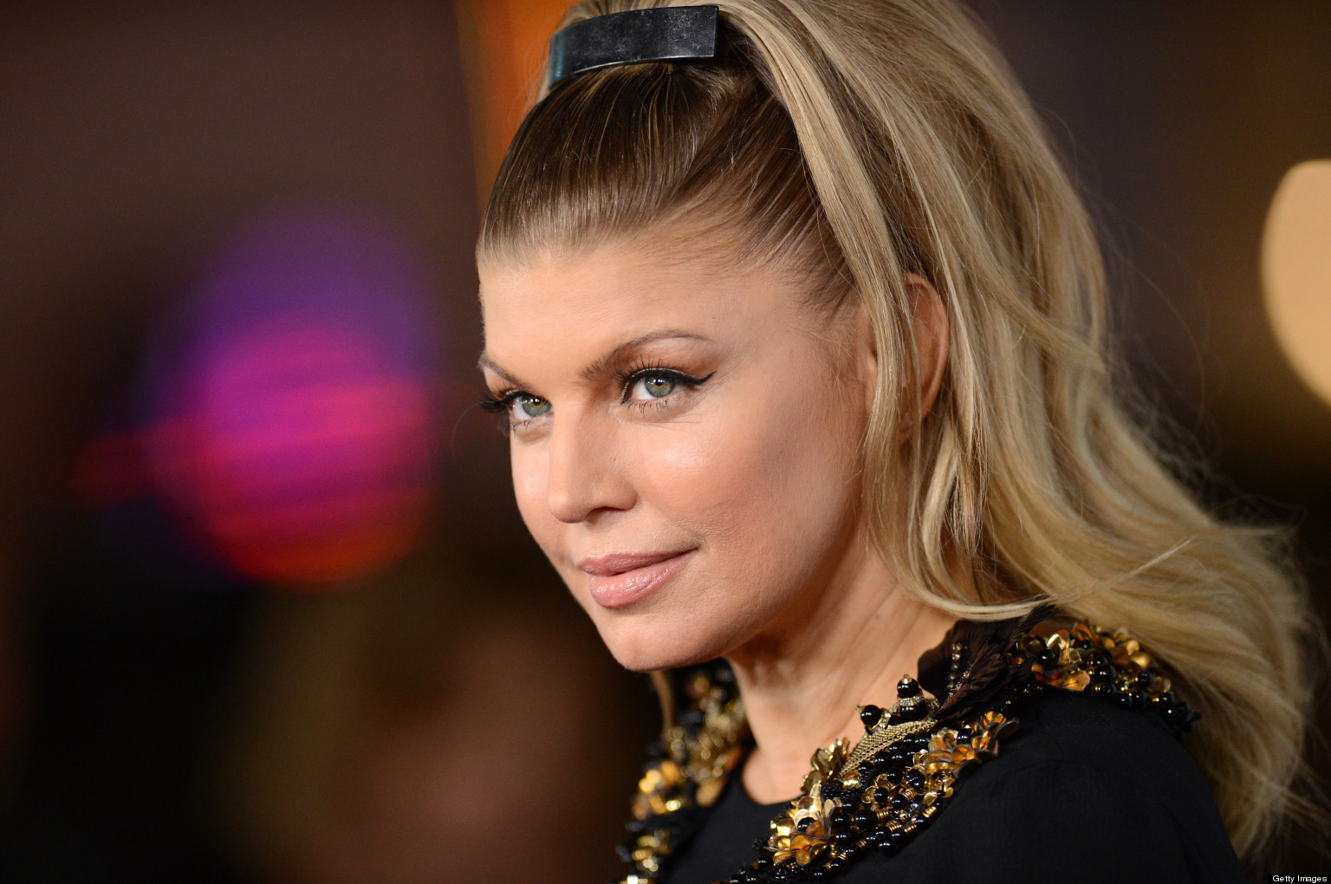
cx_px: 666
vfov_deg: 4.6
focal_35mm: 300
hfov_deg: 6.9
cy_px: 442
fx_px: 11077
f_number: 2.8
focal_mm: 300
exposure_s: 1/1250
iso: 3200
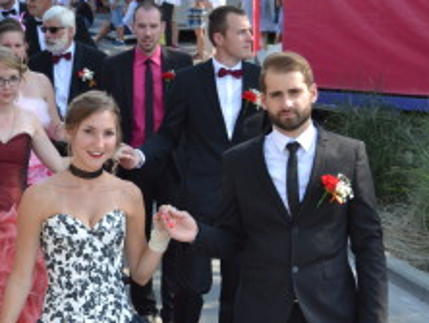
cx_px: 238
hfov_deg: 14.1
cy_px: 350
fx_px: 1737
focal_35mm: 140
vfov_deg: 10.5
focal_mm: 45
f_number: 5.6
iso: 140
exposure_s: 1/125
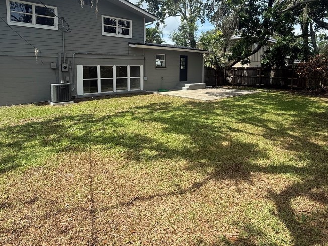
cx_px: 153
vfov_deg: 59.9
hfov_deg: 76.3
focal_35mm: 22
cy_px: 86
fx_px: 208
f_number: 2.2
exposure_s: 1/853
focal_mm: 2.22
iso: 50
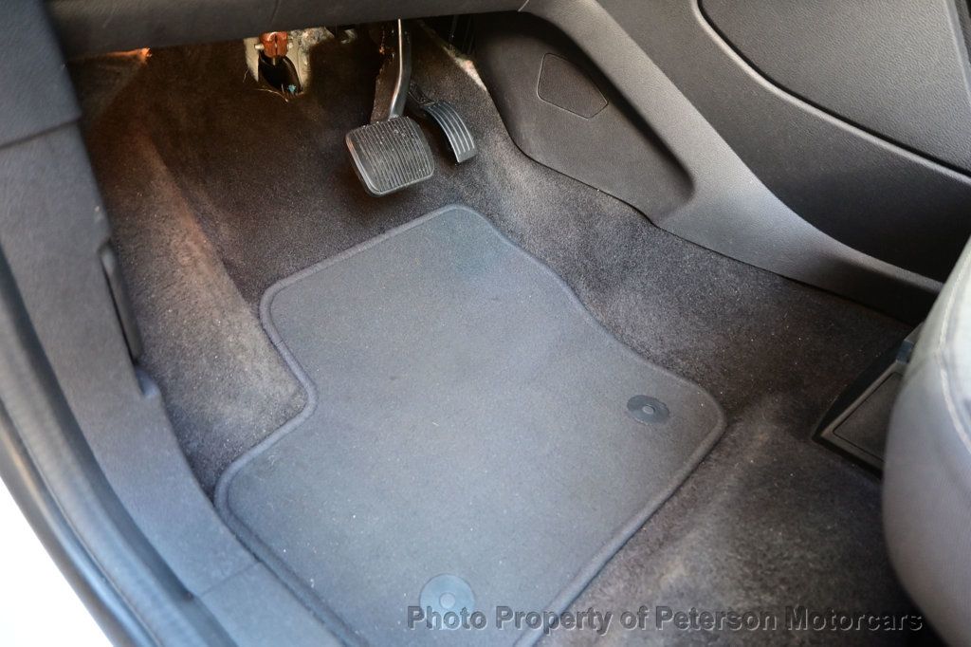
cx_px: 486
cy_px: 324
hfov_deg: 73.8
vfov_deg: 53.1
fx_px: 647
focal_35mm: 24
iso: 800
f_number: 3.5
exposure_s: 1/25
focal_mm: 16
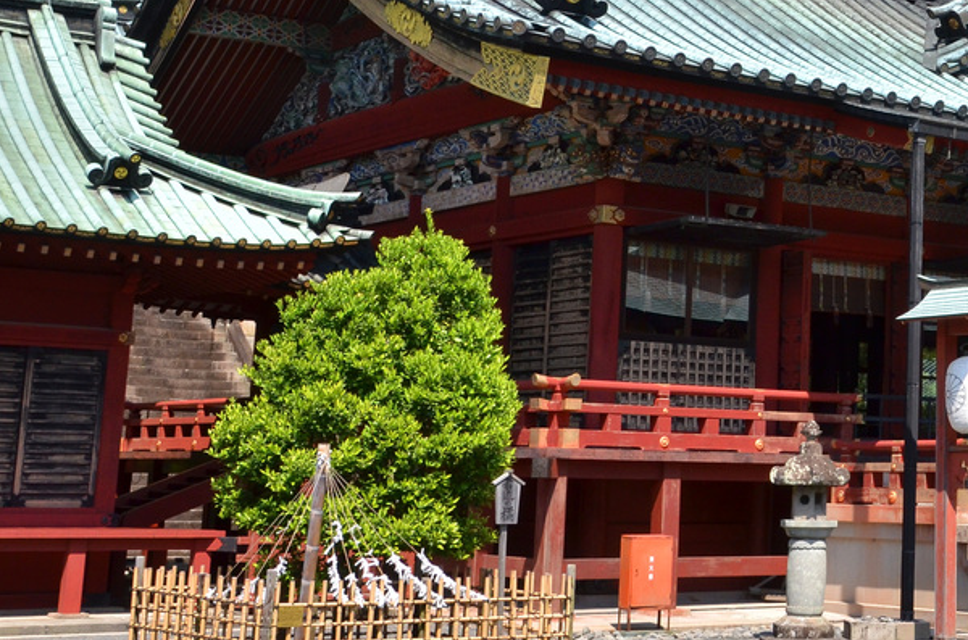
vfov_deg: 17.7
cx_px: 970
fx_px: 2012
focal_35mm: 75
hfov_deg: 25.7
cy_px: 5
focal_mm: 24
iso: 400
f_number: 11
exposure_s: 1/500
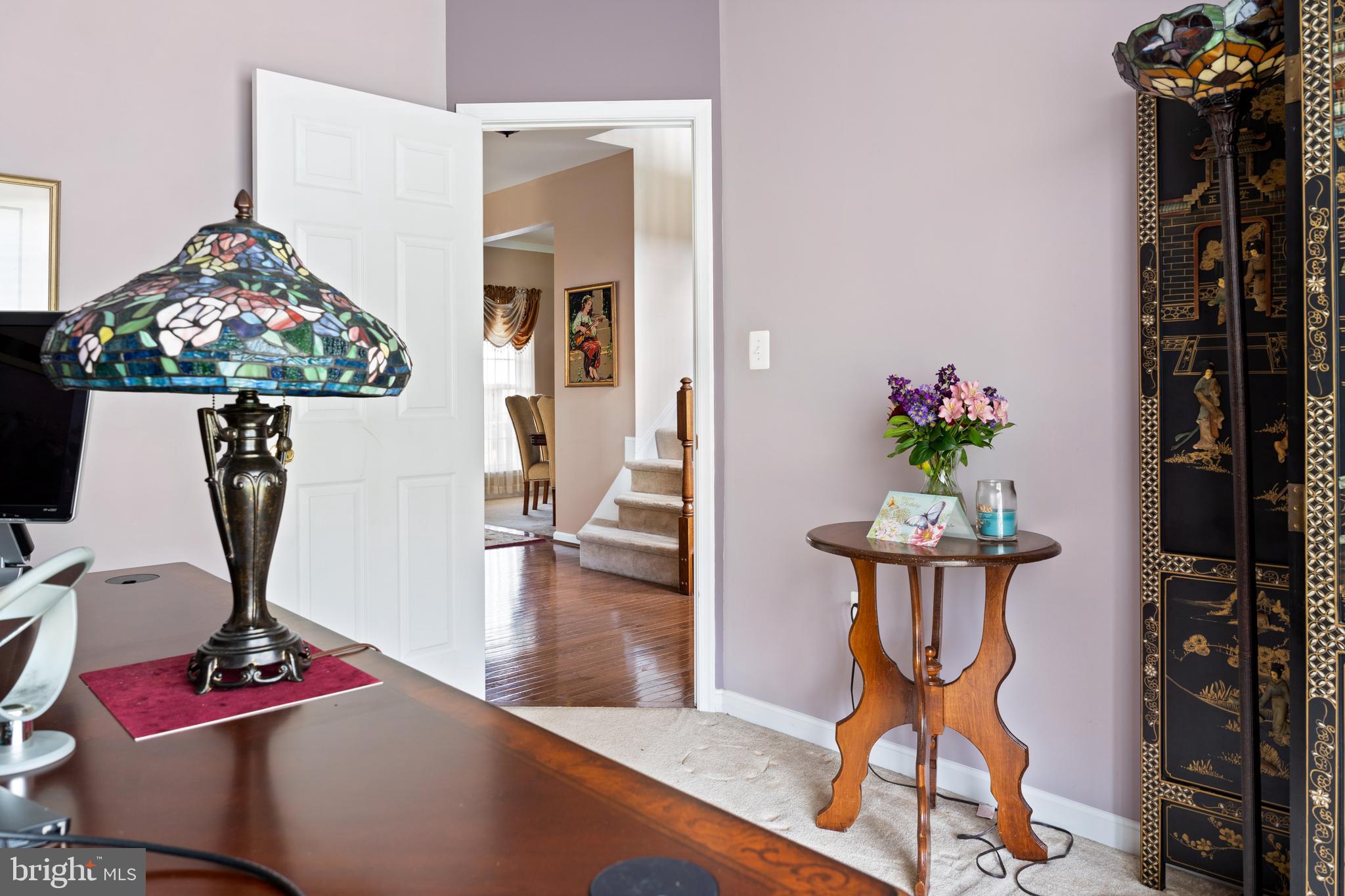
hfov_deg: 73.7
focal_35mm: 24
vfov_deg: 53.1
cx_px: 672
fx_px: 897
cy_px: 448
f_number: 7.1
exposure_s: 1/3
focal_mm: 24
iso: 640
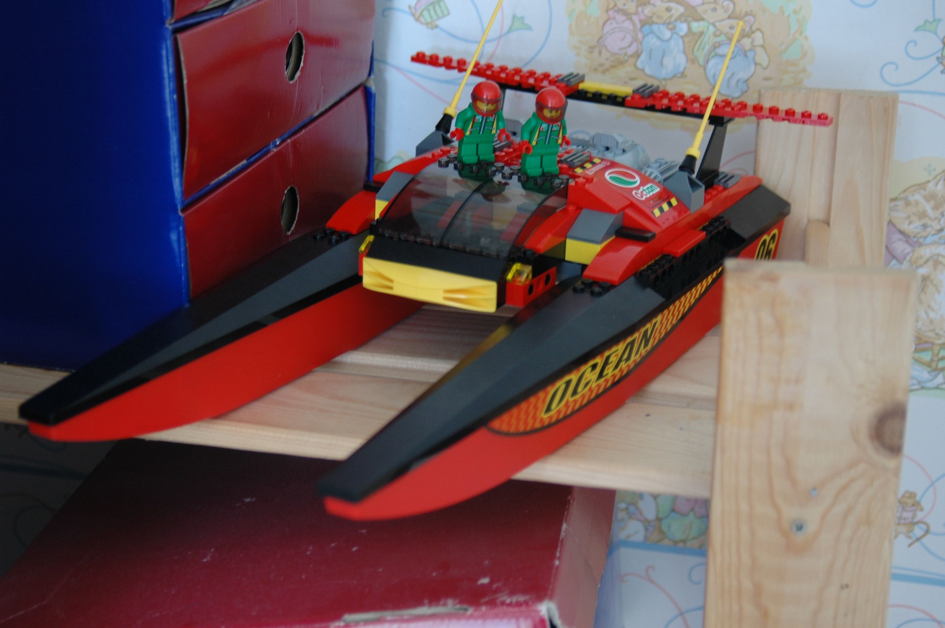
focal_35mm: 75
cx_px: 472
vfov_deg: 18.1
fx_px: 1967
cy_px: 314
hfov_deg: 27.0
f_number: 4.5
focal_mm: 50
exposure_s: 1/15
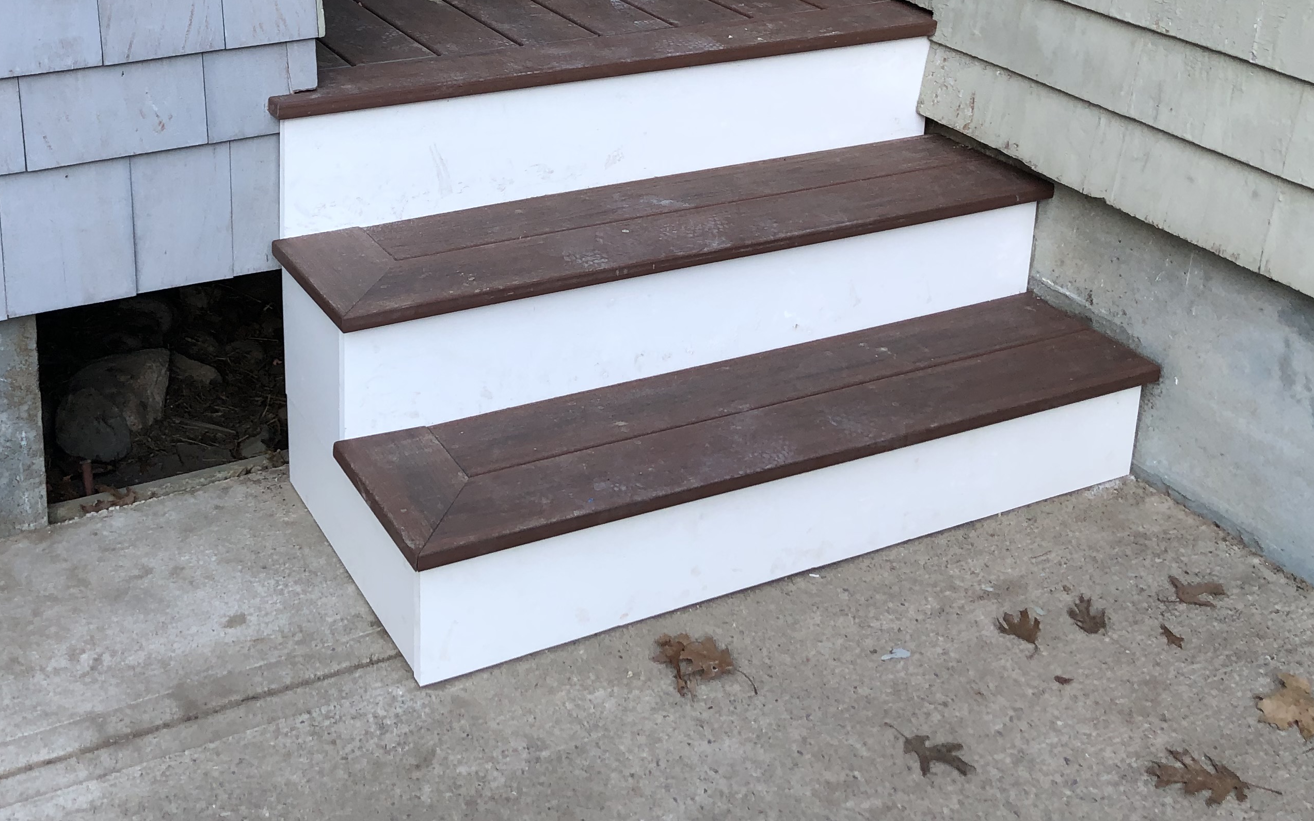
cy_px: 74
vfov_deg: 26.5
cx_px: 408
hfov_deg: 41.9
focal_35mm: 47
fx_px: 1683
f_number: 1.8
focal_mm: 3.99
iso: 40
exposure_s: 1/120
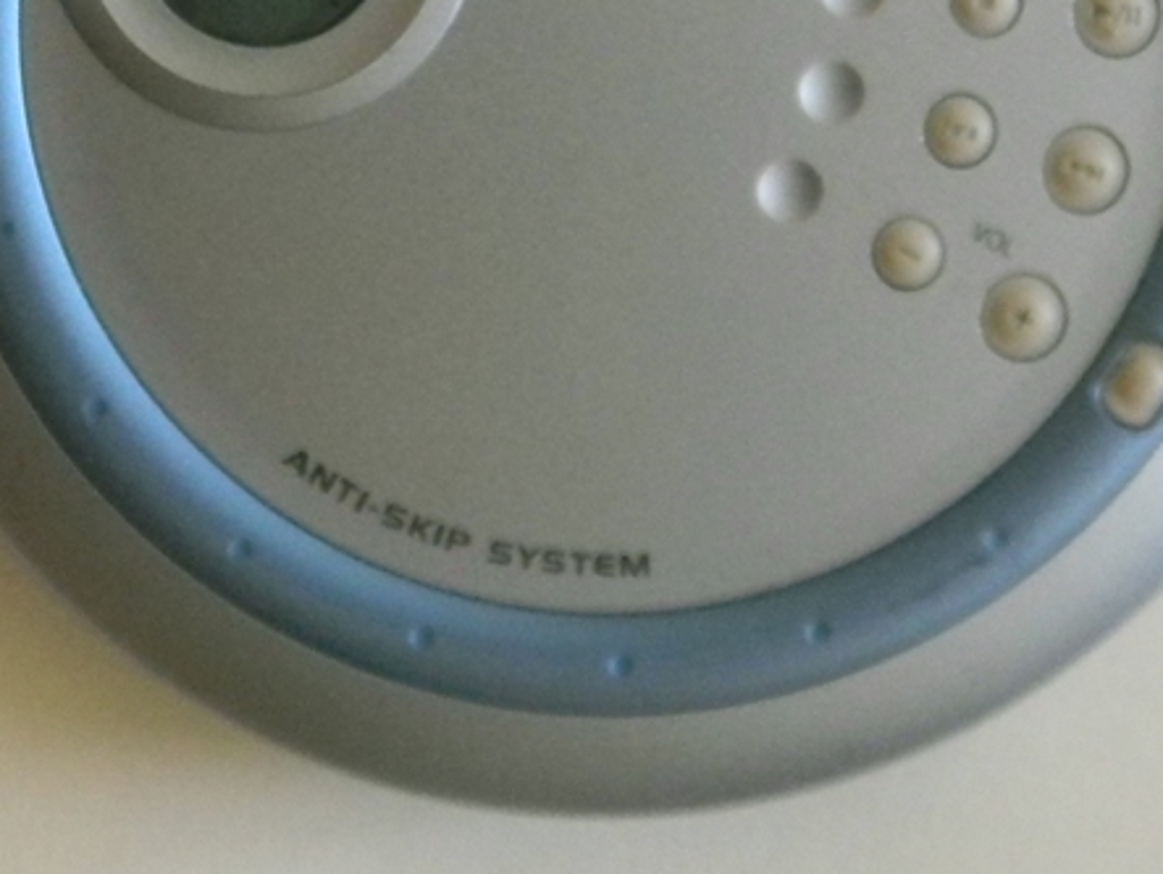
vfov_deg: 13.9
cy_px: 129
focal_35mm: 106
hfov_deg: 18.5
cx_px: 509
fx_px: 3564
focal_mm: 8.6
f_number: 3.9
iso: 200
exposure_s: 1/37.6
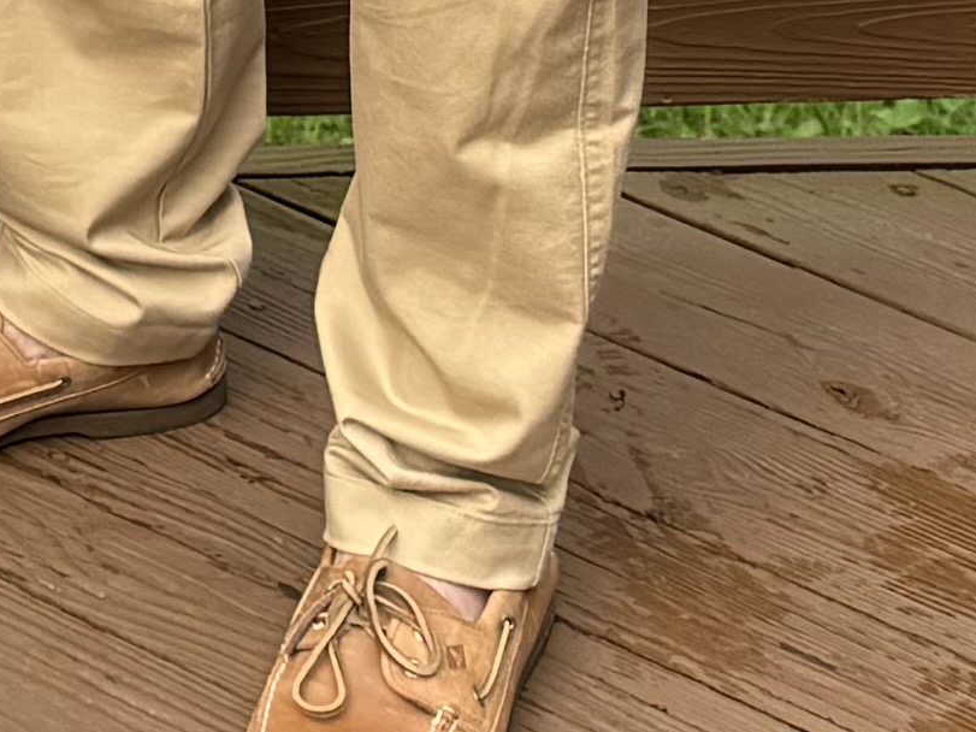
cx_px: -1345
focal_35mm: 169
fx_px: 4764
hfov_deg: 10.2
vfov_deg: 7.7
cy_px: -1391
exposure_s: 1/495
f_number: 1.78
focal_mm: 6.76
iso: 80
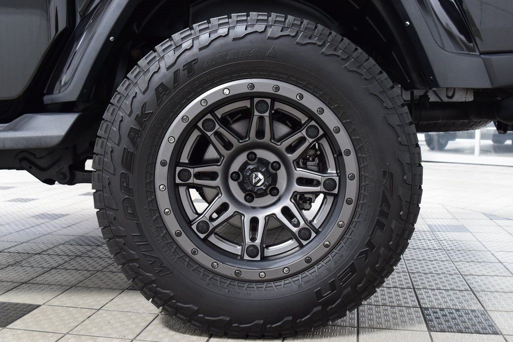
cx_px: 256
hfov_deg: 53.1
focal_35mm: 36
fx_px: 513
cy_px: 171
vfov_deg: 36.9
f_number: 6.3
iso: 1600
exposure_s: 1/15
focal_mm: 24
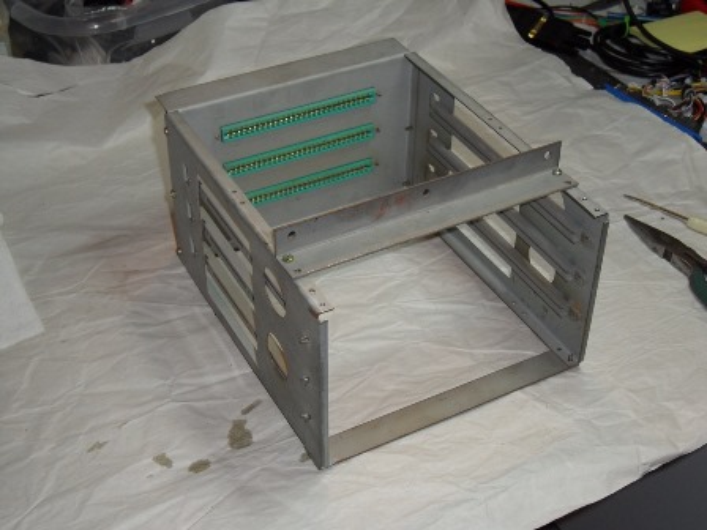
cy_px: 265
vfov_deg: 27.5
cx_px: 354
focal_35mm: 53
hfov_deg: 36.2
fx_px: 1082
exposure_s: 1/60
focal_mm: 9.5
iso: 200
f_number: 3.9
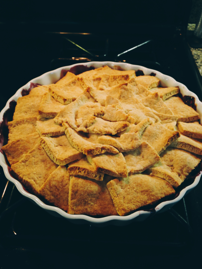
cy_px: 134
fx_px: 257
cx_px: 101
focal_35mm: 33
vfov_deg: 55.4
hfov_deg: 42.9
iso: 80
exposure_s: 1/20
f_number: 2.4
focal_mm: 4.12
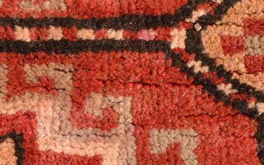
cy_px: 223
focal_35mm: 292
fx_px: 2100
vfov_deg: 4.5
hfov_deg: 7.2
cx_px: -20
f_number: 13
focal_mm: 55
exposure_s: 1/640
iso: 800
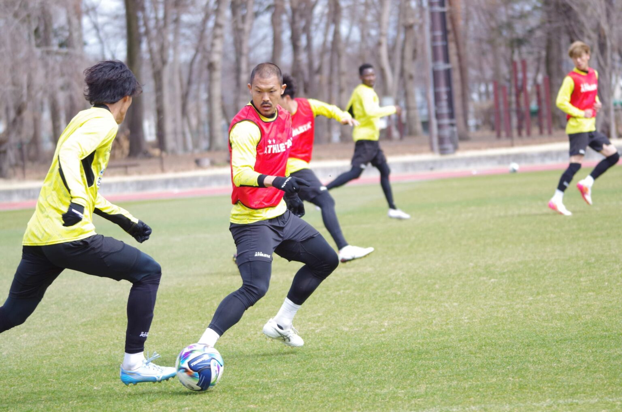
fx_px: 3622
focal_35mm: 210
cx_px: 311
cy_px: 206
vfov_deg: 6.5
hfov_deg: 9.8
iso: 400
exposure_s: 1/800
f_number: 5
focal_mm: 140
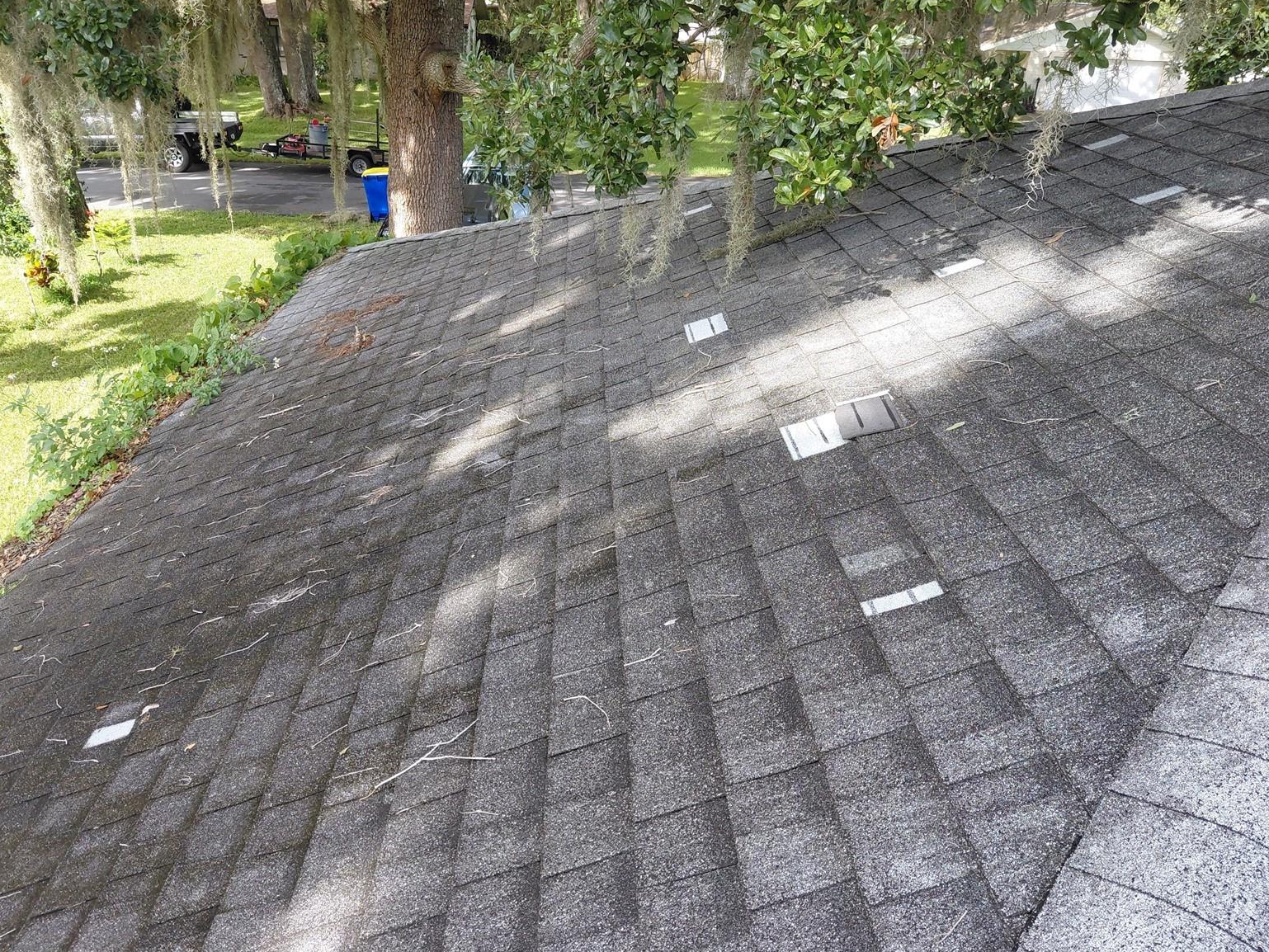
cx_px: 633
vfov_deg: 53.1
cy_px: 474
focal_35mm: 26
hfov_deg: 67.3
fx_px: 953
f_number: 1.8
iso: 50
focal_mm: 4.69
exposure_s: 1/340
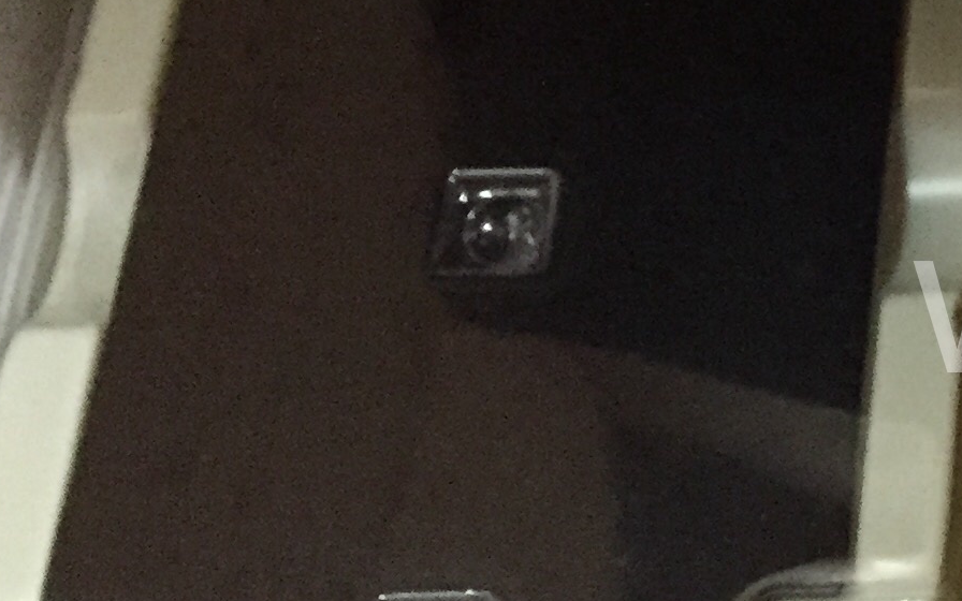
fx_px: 2936
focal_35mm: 112
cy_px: -416
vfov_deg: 11.0
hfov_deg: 15.8
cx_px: 1740
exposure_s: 1/17
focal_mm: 4.15
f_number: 2.2
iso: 250
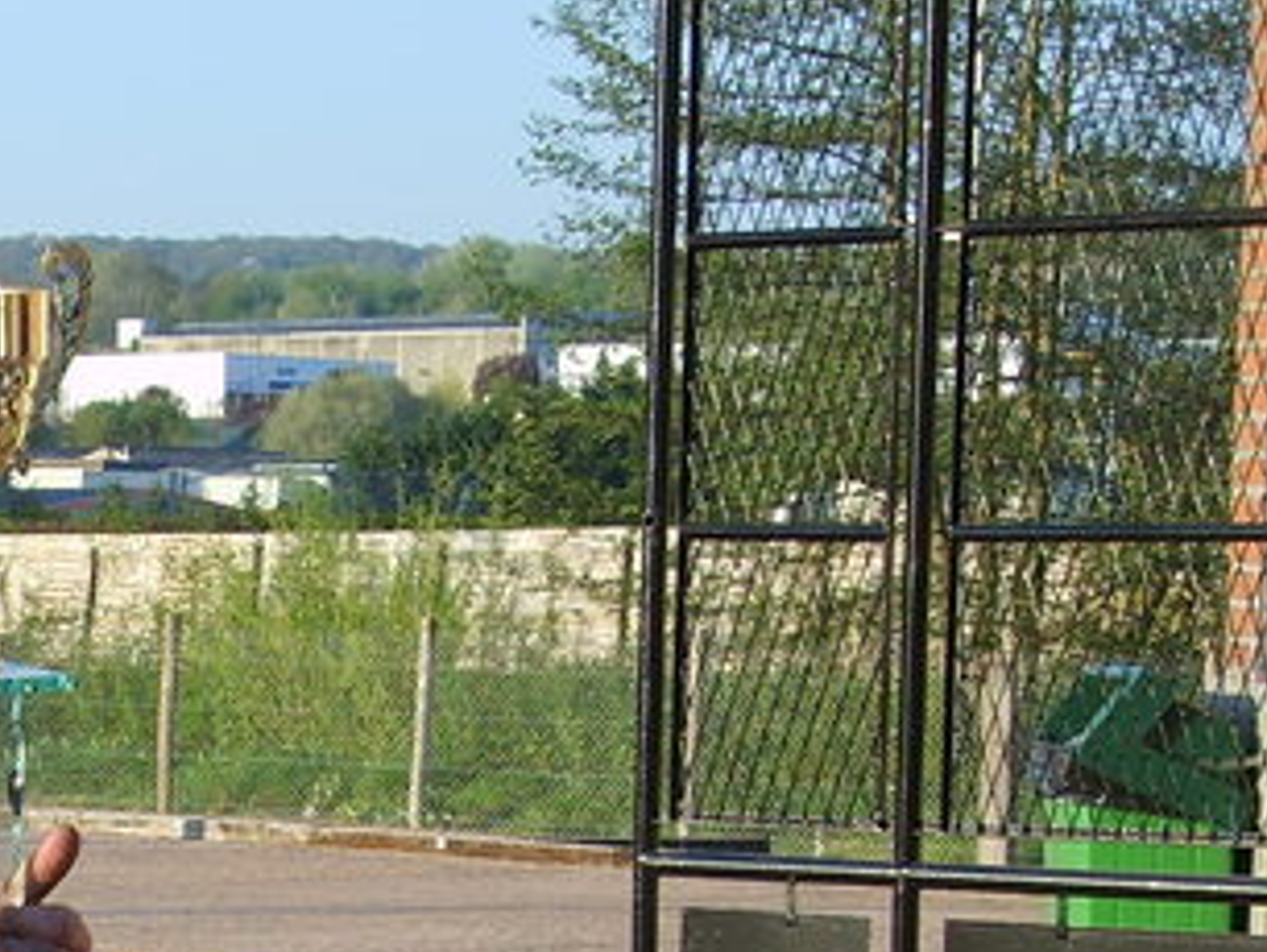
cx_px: -447
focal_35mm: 146
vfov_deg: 9.9
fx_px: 5348
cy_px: 1289
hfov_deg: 13.0
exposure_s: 1/250
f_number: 3.3
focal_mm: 8.7
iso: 50
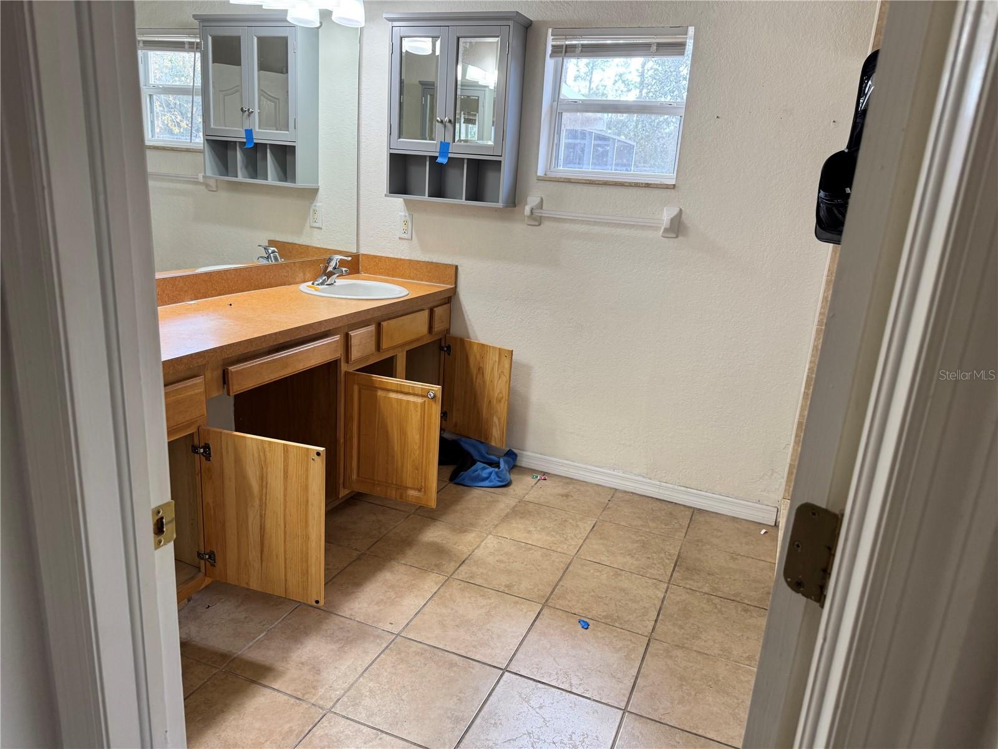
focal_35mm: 24
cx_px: 499
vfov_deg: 56.8
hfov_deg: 71.6
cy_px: 374
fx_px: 692
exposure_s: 1/120
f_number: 1.78
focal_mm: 6.76
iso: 125
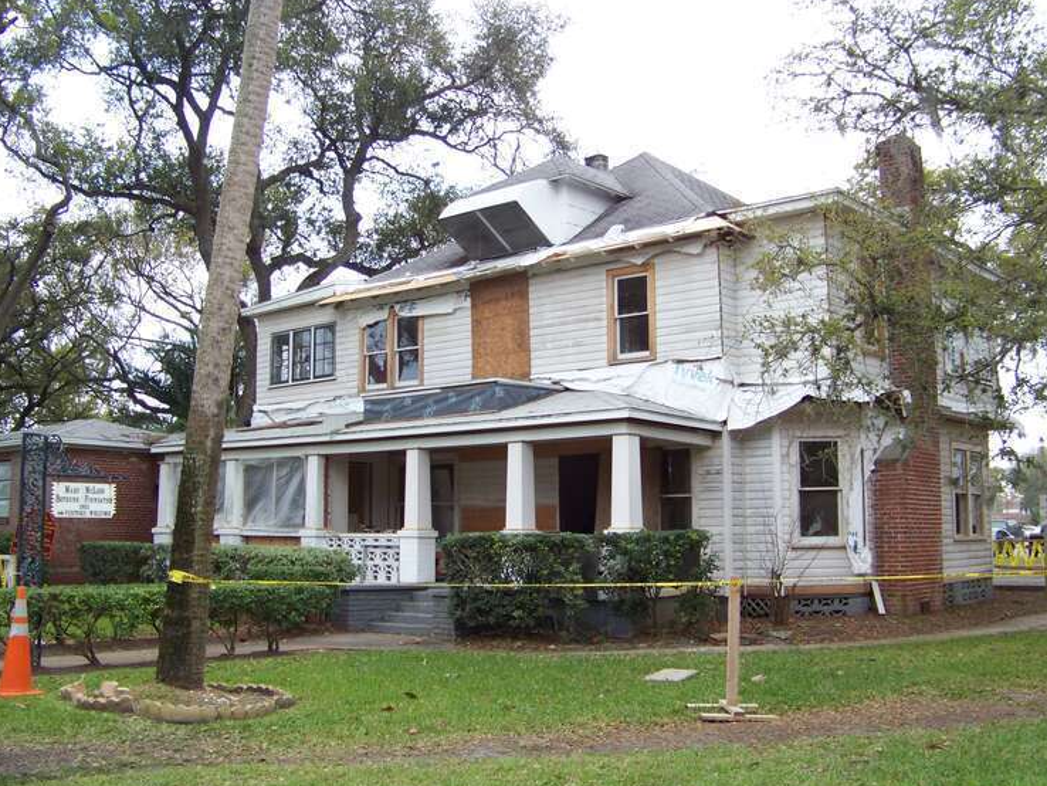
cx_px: 538
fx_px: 1180
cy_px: 389
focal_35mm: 39
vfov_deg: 36.8
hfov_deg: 47.8
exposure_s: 1/250
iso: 69
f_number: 2.8
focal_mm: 5.85
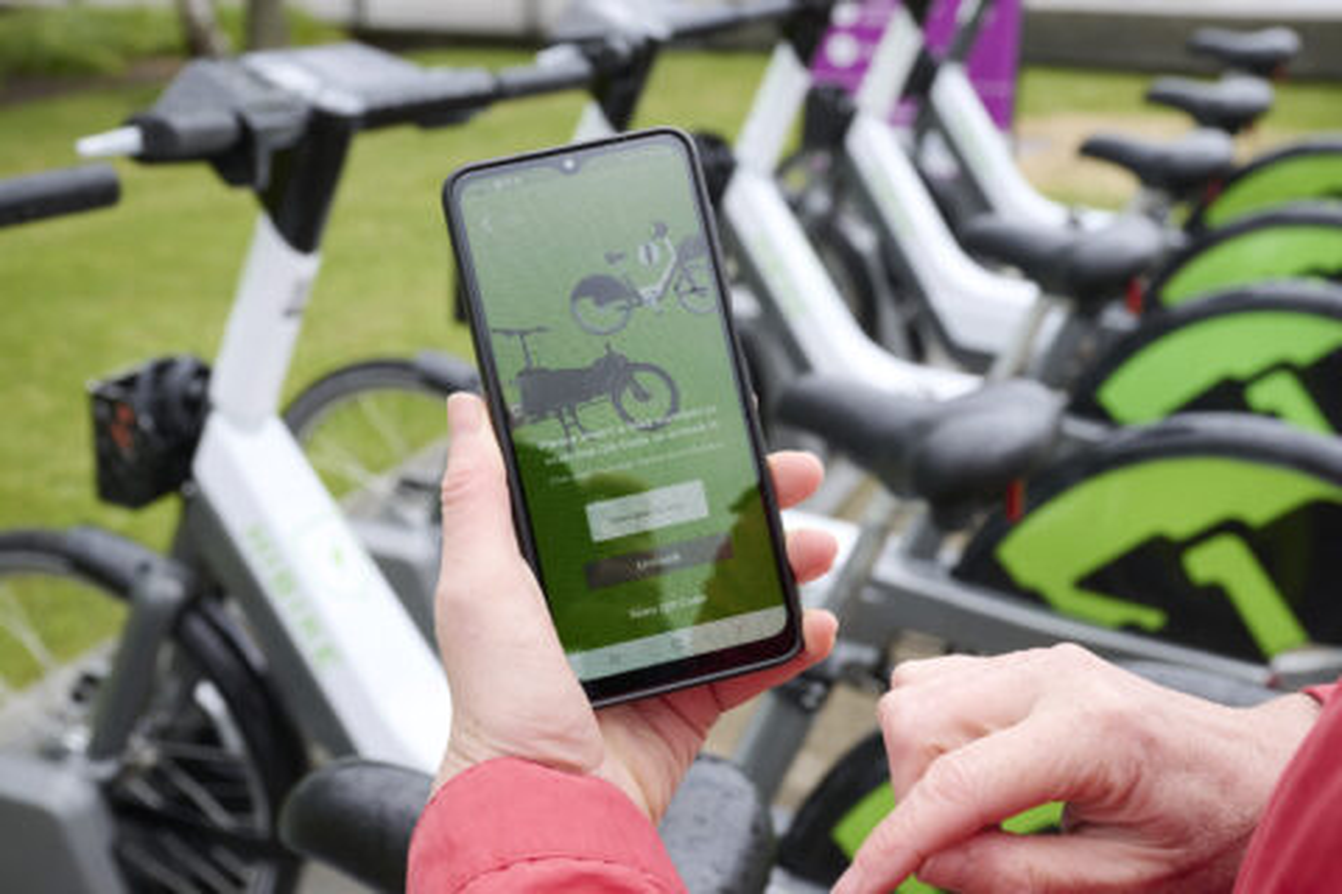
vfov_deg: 30.5
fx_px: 1640
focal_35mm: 44
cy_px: 447
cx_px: 671
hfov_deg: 44.5
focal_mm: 44
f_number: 7.1
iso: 800
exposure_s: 1/800
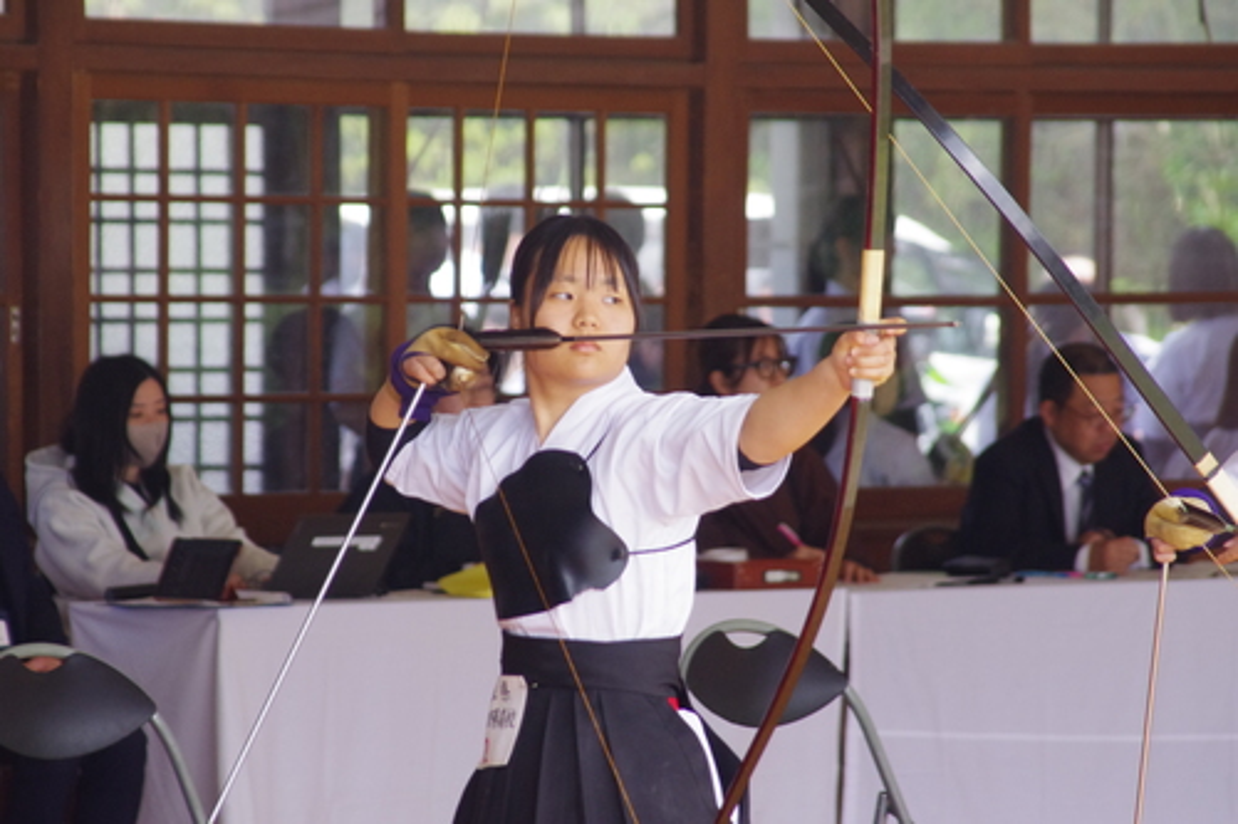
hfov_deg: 7.2
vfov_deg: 4.8
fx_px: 9797
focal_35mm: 285
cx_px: 619
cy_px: 412
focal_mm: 190
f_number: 10
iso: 1600
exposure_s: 1/250
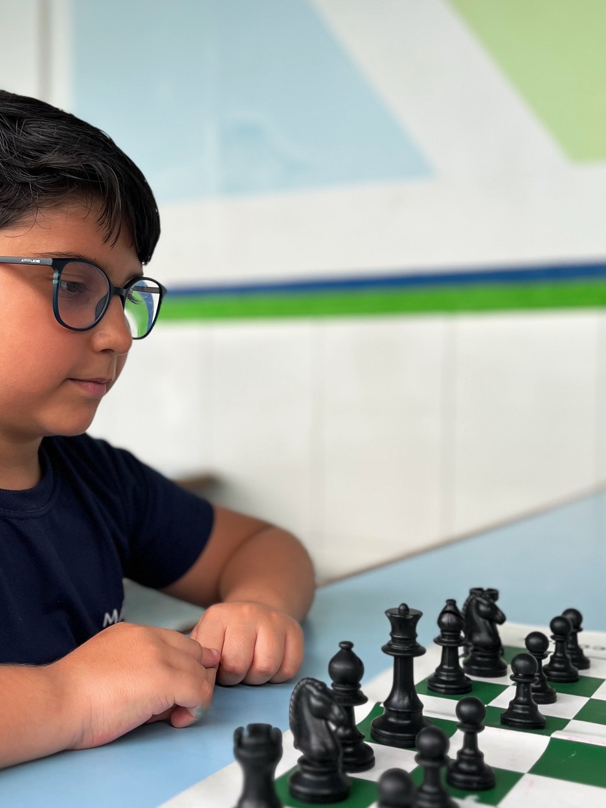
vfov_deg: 44.8
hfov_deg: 34.3
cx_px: 247
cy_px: 427
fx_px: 980
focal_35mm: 42
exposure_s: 1/311
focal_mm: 5.1
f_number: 1.6
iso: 50
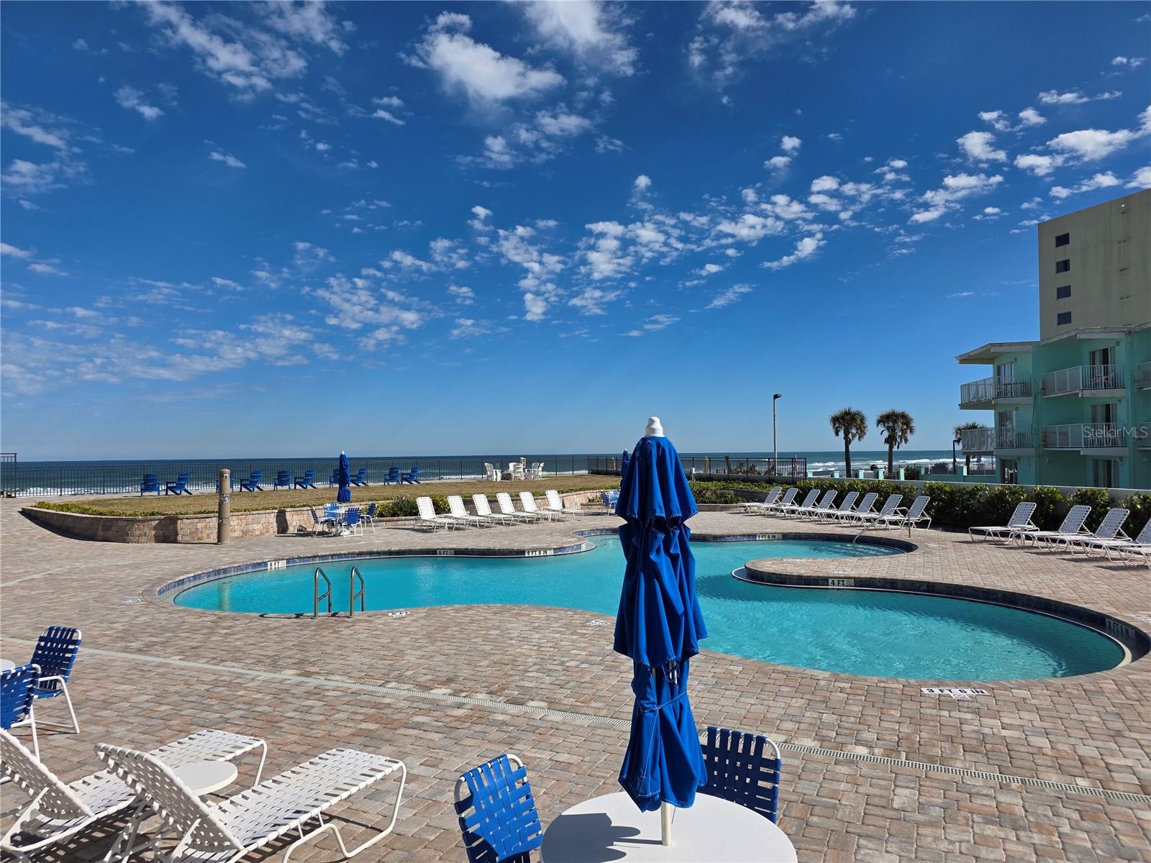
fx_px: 765
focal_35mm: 23
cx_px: 576
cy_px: 432
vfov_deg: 58.9
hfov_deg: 73.9
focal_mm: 6.3
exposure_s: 1/7944
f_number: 1.7
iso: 50
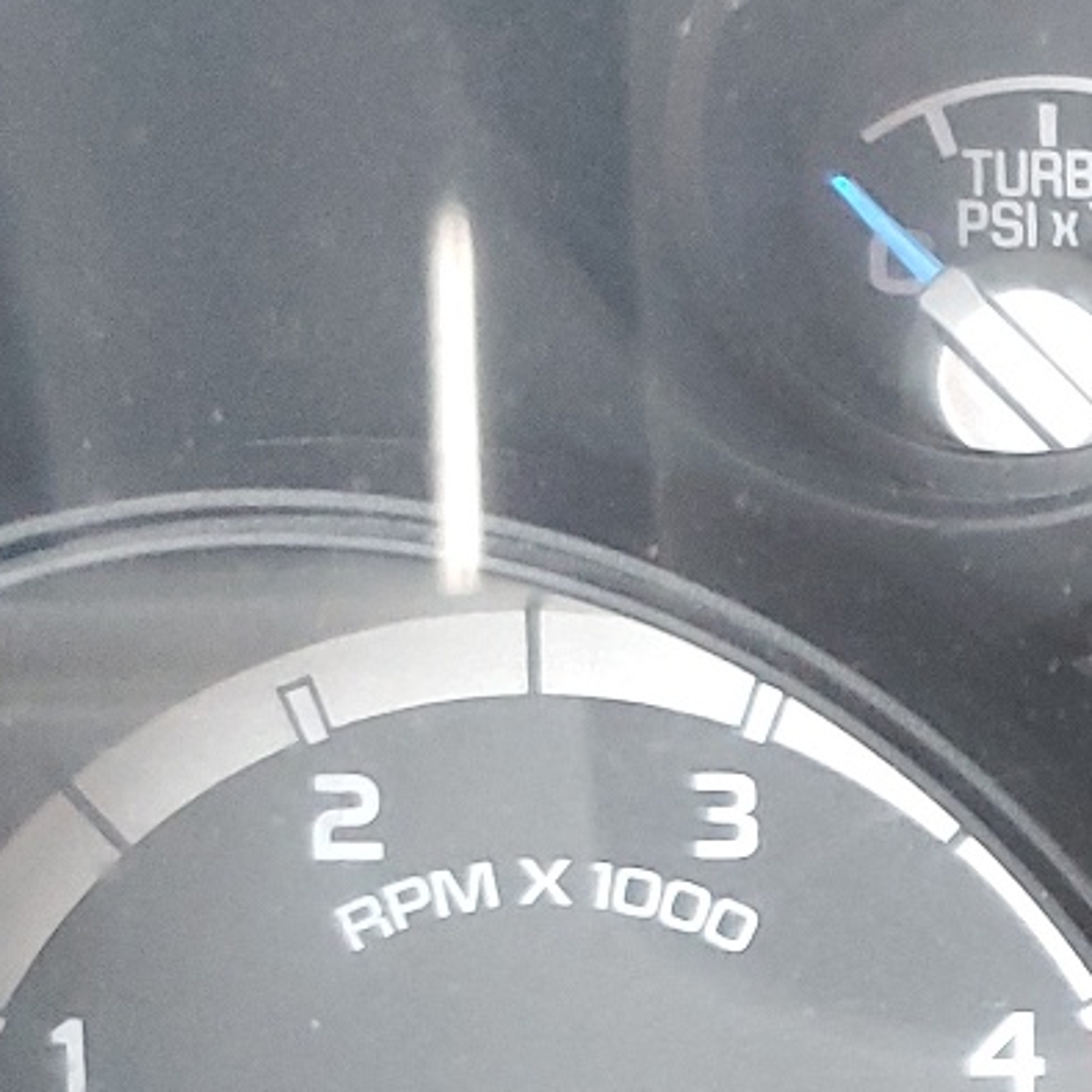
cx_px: 1905
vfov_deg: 18.6
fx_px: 3319
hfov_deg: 16.1
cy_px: 827
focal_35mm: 93
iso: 289
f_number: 1.5
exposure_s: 1/40
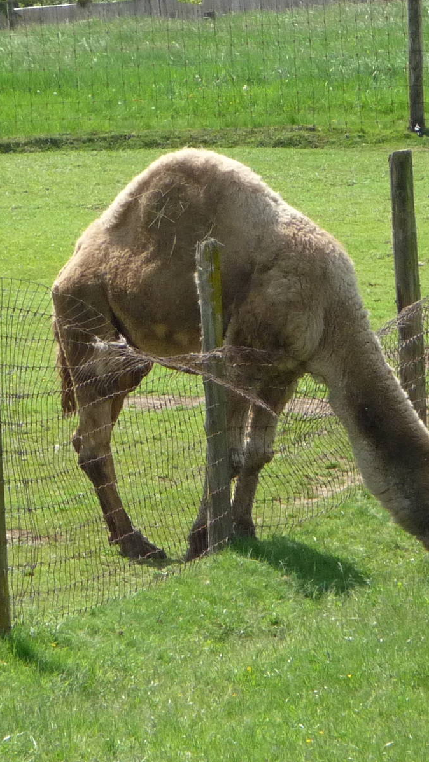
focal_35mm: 687
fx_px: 13891
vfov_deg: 3.1
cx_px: 202
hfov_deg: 1.8
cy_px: 381
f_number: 4.9
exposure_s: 1/500
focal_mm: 47
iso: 200
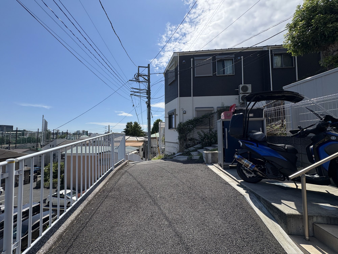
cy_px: 127
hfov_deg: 102.1
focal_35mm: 14
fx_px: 137
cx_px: 169
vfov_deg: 85.7
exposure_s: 1/2415
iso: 50
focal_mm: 2.22
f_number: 2.2
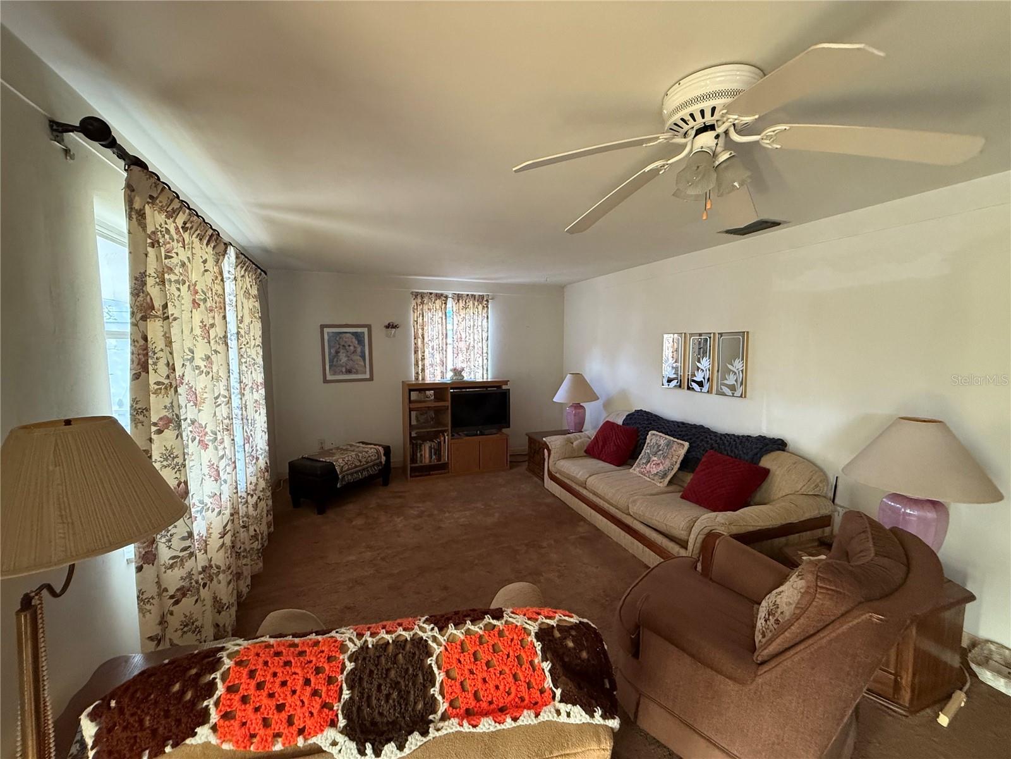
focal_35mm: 14
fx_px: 409
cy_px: 380
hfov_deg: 102.1
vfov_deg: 85.7
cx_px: 506
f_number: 2.2
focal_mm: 2.22
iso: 500
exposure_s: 1/60
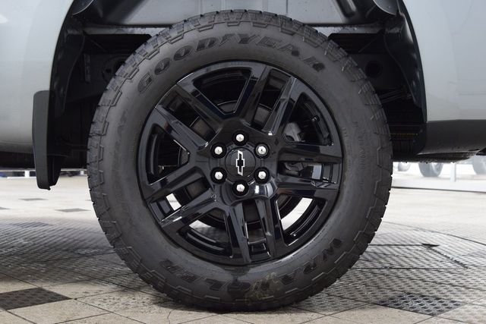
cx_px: 243
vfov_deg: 29.0
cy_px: 162
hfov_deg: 42.3
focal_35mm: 46
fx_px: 628
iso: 1400
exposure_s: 1/15
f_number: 6.3
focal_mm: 31
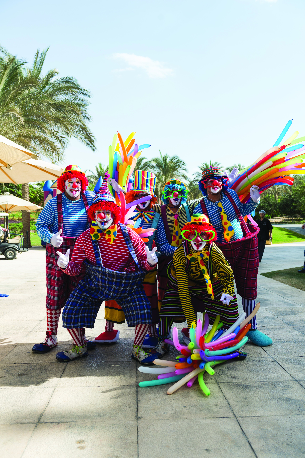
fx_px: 444
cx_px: 152
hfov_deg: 37.9
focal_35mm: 35
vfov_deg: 54.4
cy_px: 229
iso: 100
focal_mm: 35
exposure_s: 1/400
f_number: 5.6
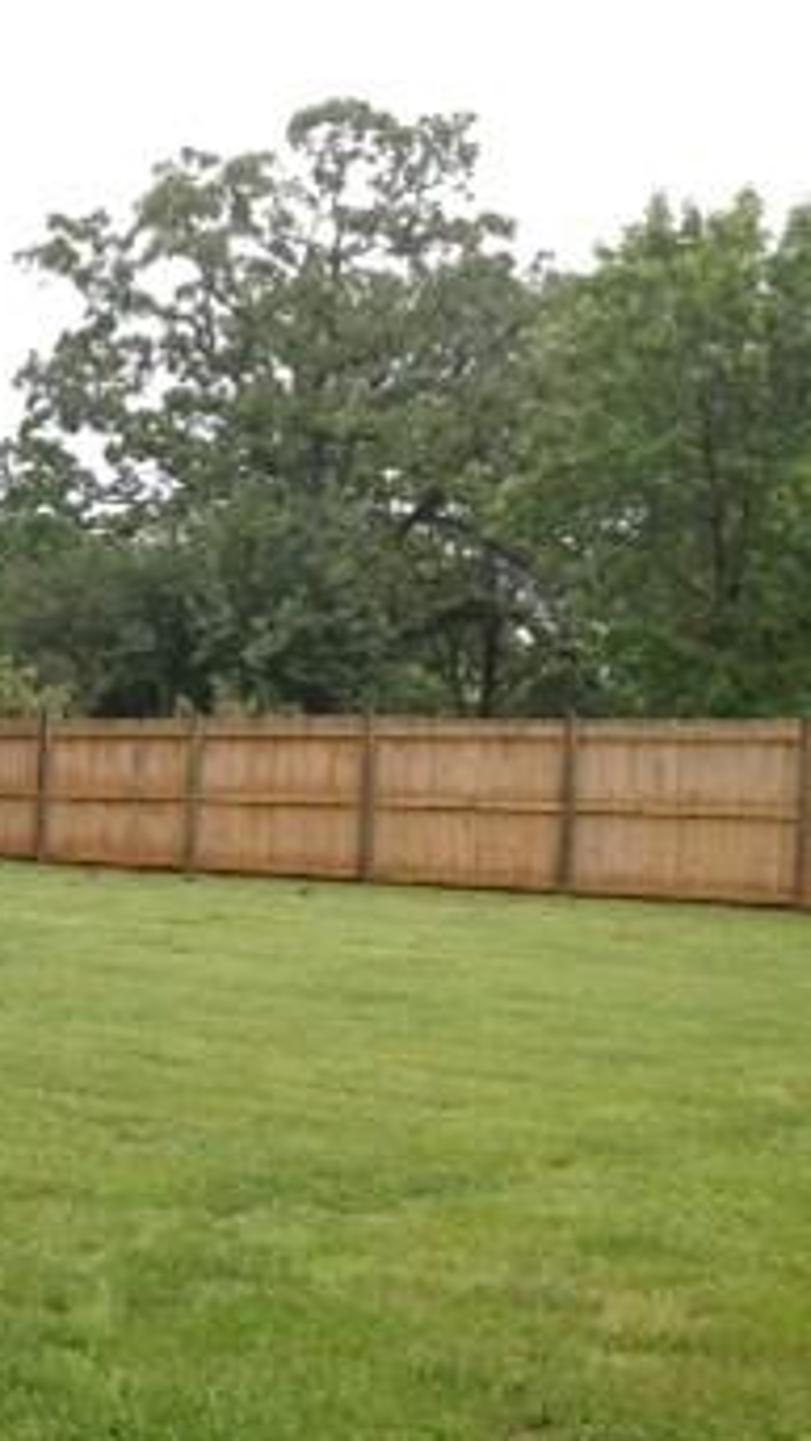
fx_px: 2714
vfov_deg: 29.7
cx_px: -298
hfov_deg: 16.0
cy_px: 815
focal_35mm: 71
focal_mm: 4.28
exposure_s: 1/975
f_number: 2.4
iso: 50
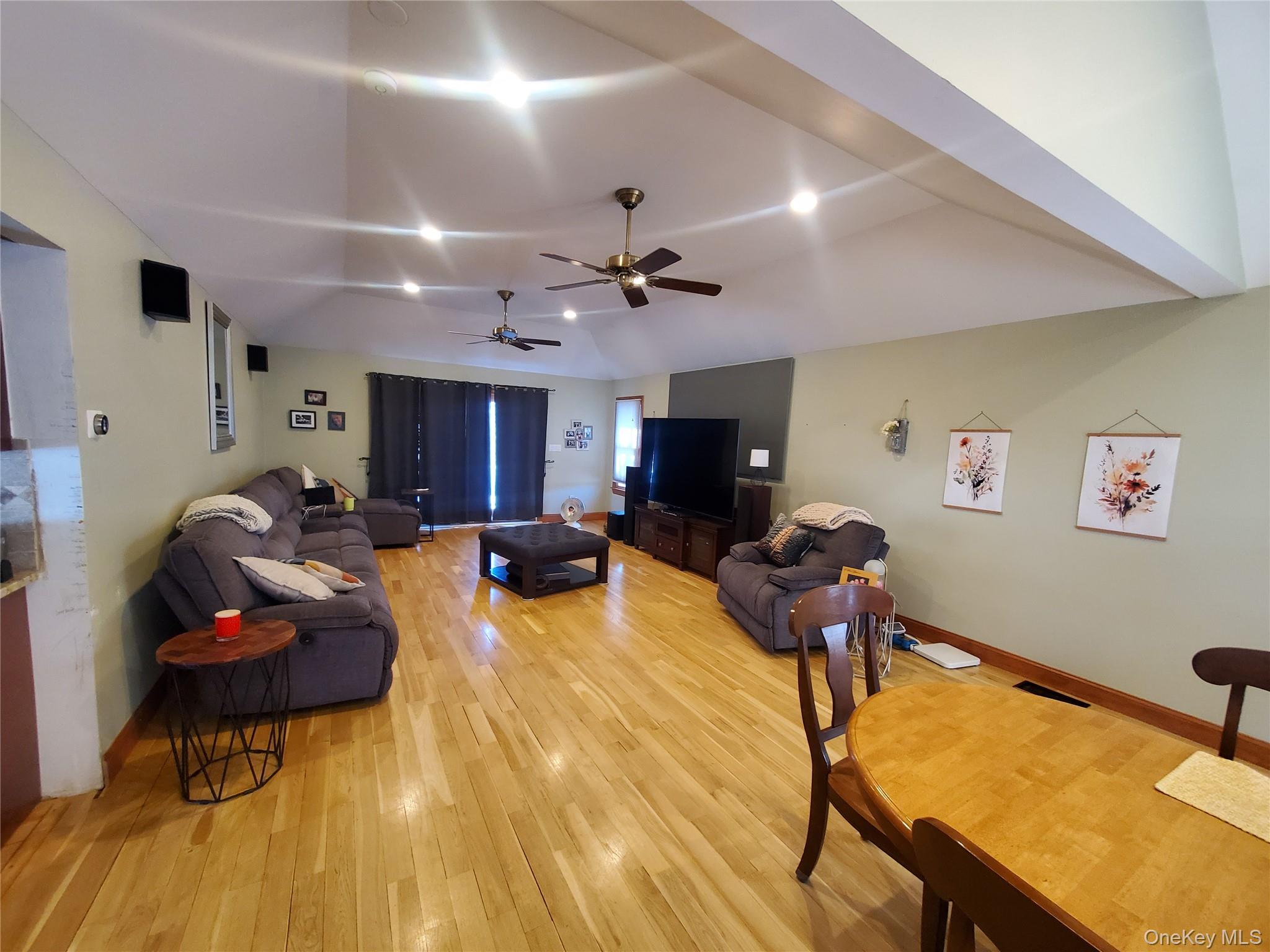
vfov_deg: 89.9
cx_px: 635
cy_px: 476
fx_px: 477
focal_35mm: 13
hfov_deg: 106.2
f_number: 2.2
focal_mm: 1.8
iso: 500
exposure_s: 1/40
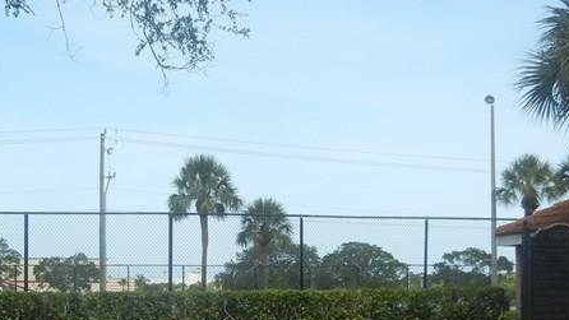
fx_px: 1132
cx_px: 218
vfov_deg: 15.8
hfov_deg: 28.1
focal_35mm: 75
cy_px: 316
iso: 160
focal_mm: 5.4
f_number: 7
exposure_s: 1/265
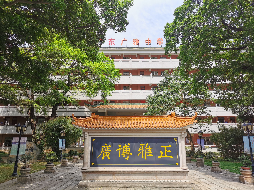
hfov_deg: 65.3
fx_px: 198
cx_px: 127
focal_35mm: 27
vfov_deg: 51.4
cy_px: 95
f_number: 1.6
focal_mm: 5.56
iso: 50
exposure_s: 1/2500
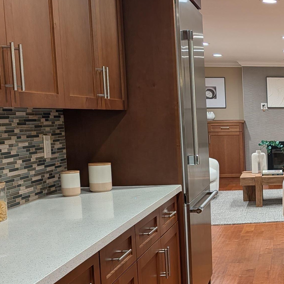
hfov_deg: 26.1
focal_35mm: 57
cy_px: 180
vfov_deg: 29.9
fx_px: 529
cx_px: 359
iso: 23
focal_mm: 6.9
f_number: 1.68
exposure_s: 1/60
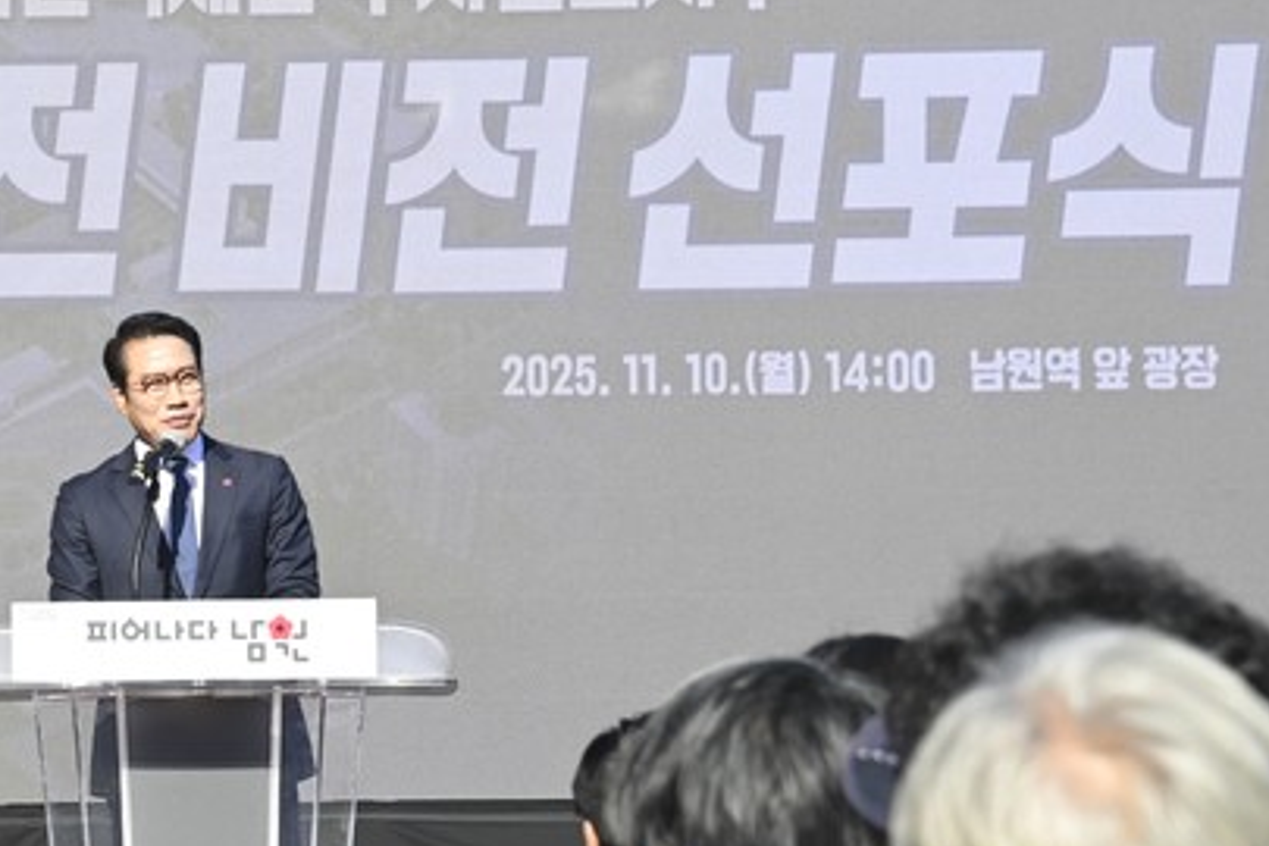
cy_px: 450
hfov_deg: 8.9
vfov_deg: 5.9
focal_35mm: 231
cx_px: 164
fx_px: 8142
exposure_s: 1/250
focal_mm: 120
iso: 250
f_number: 10
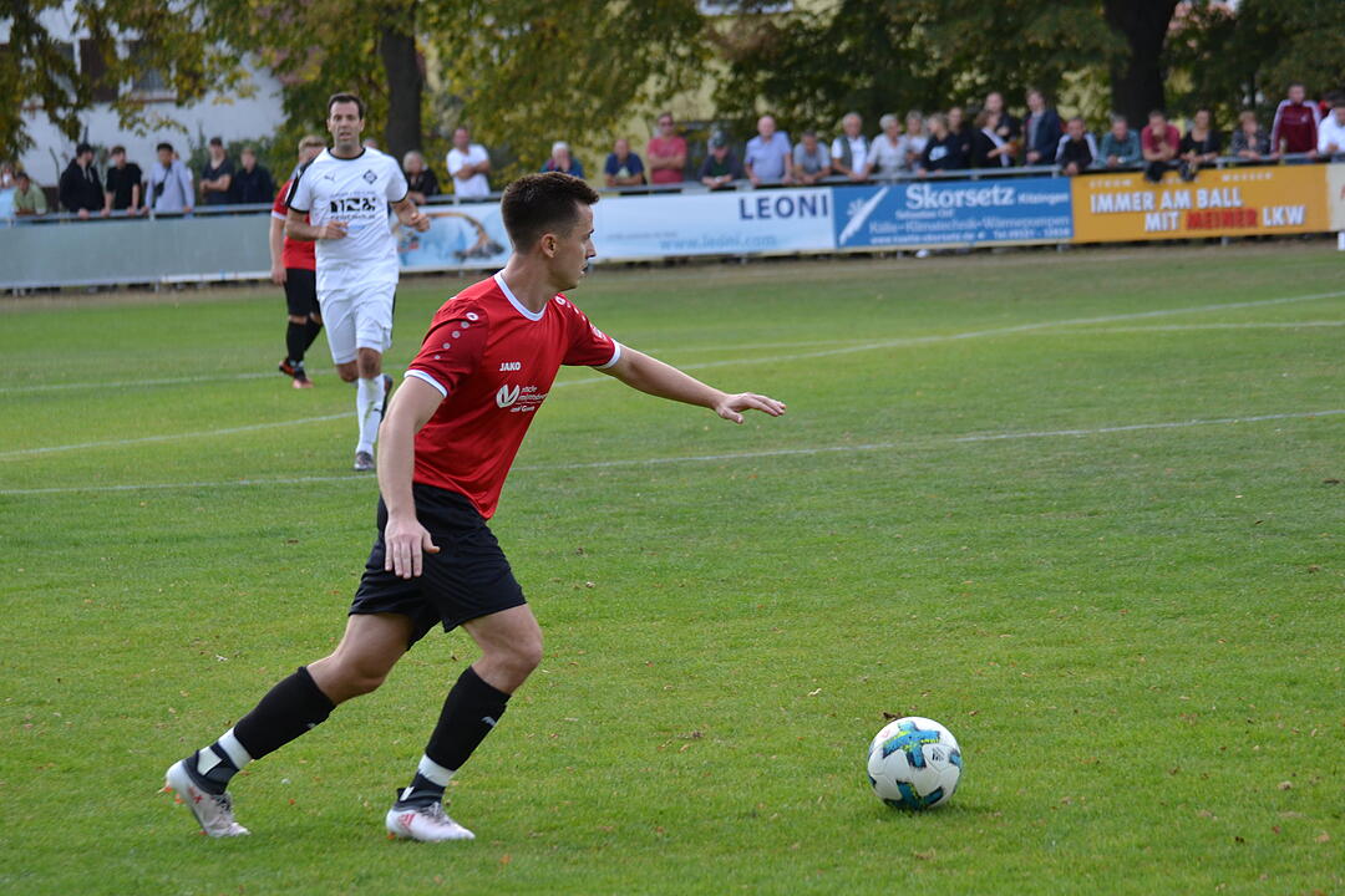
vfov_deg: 9.0
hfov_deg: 13.4
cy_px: 448
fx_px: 5716
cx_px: 672
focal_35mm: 153
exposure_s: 1/500
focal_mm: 102
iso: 400
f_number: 4.2
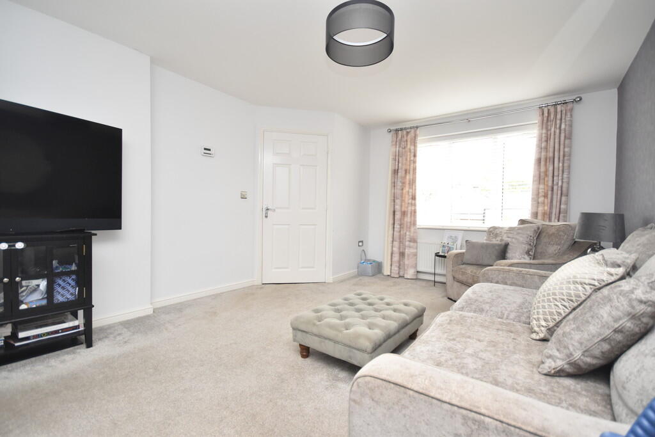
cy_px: 218
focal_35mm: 15
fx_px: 273
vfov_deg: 77.3
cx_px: 328
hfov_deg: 100.4
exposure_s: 1/160
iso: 800
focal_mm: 10
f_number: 4.5
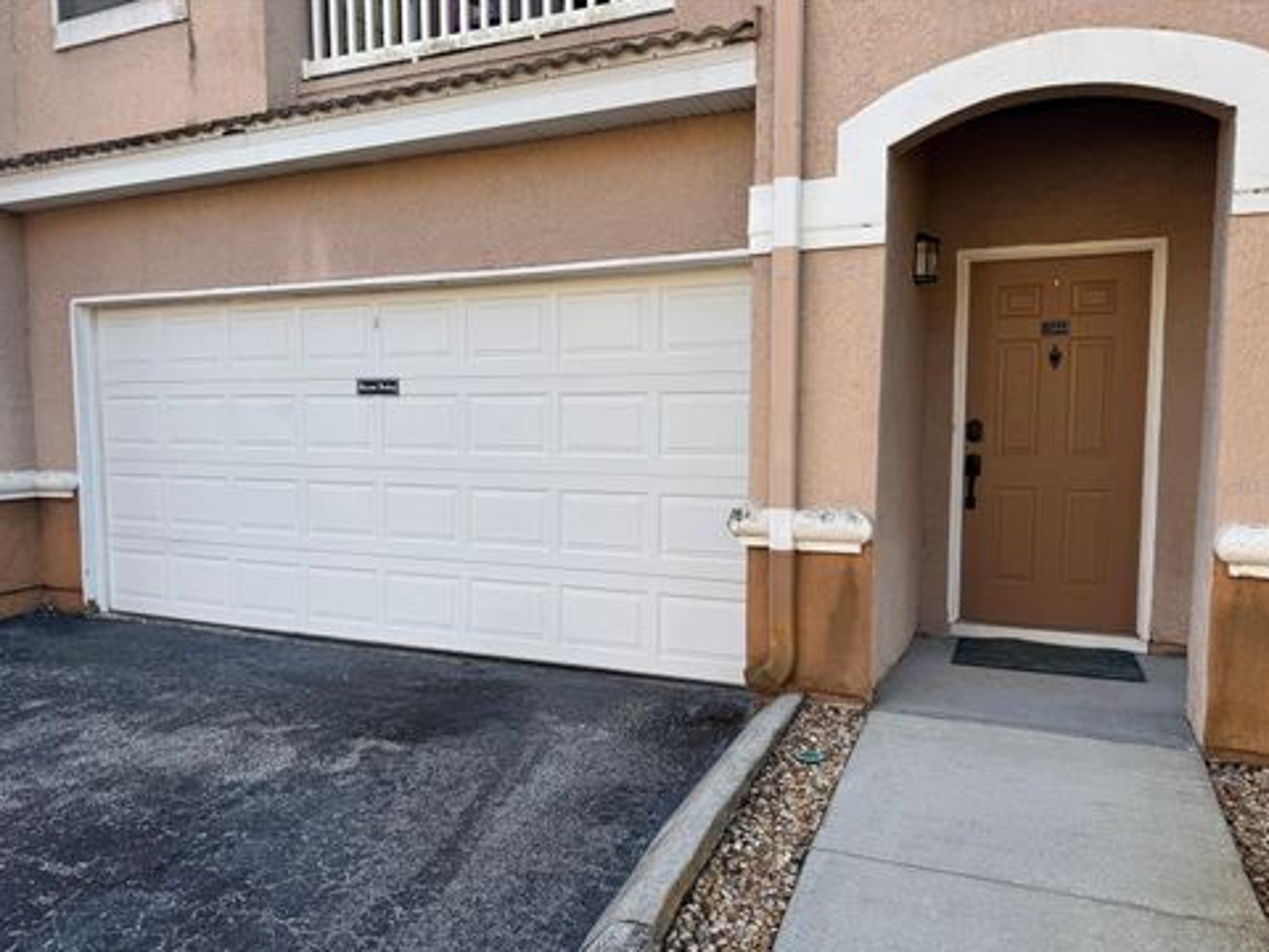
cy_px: 485
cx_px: 632
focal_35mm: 25
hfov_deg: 69.4
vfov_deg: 54.9
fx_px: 916
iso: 80
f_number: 1.78
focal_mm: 6.76
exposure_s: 1/707
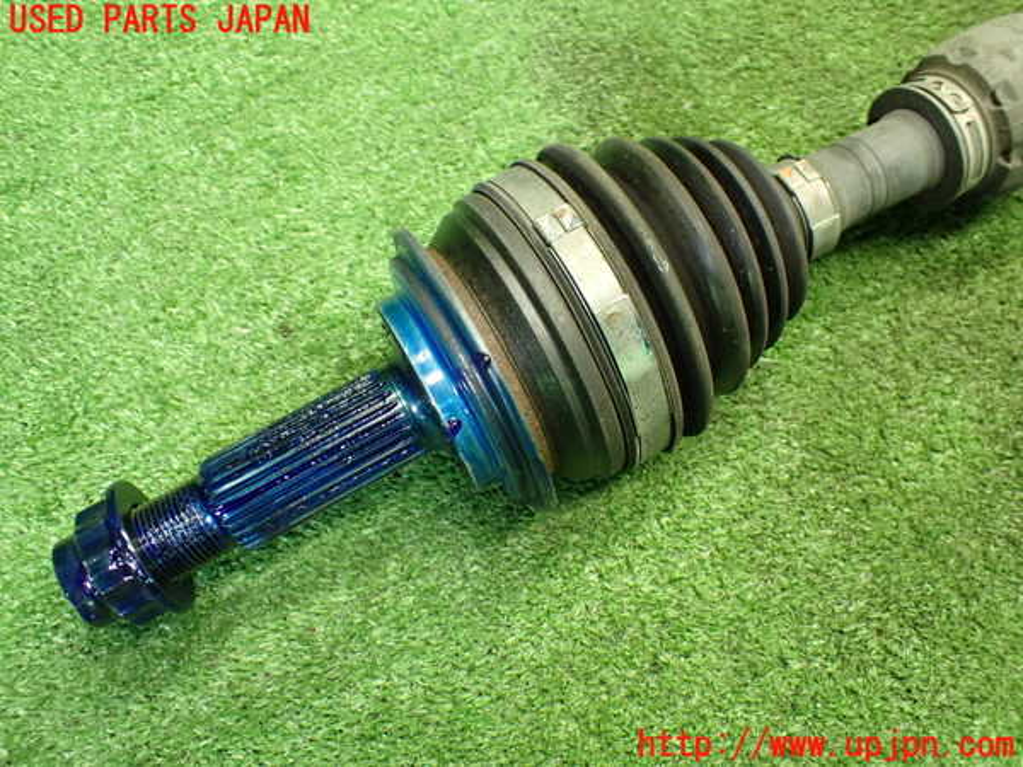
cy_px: 384
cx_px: 512
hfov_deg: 60.0
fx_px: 887
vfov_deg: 46.8
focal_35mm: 30
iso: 800
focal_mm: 5.4
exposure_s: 1/60
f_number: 2.3
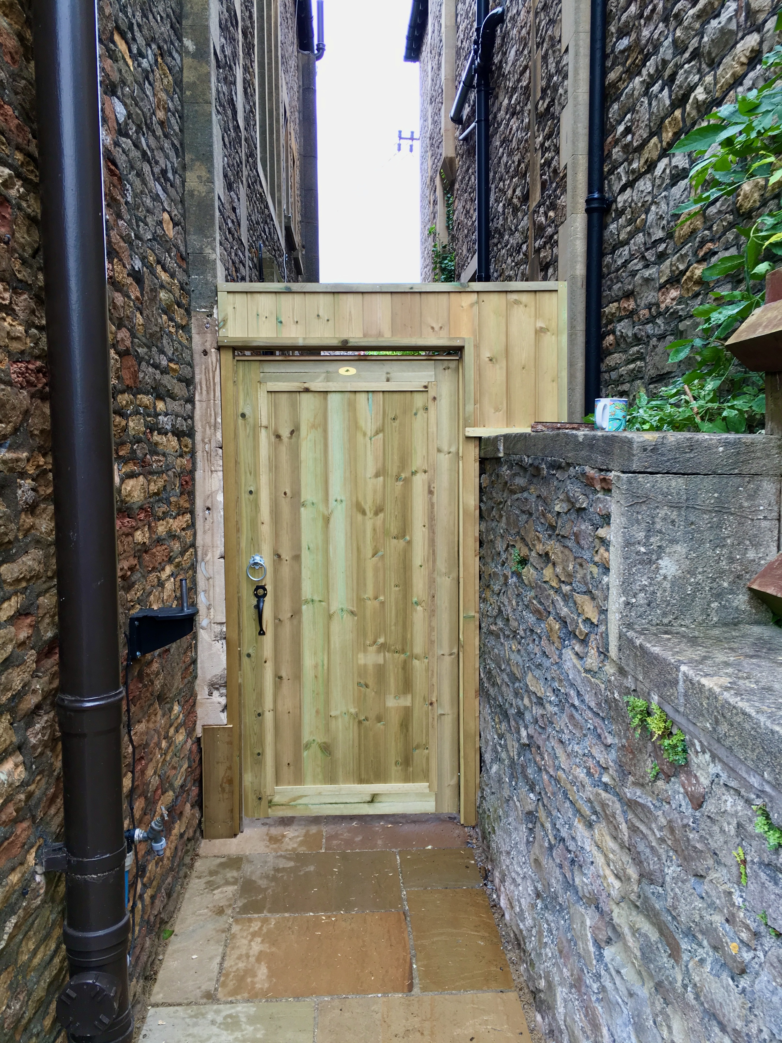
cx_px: 391
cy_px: 522
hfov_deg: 48.2
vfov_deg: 61.7
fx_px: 874
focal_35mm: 29
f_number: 2.2
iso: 25
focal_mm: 4.15
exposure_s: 1/50
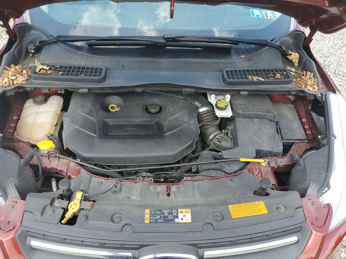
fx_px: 260
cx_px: 173
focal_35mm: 26
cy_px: 130
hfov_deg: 67.3
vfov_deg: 53.1
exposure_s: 1/435
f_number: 1.5
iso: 50
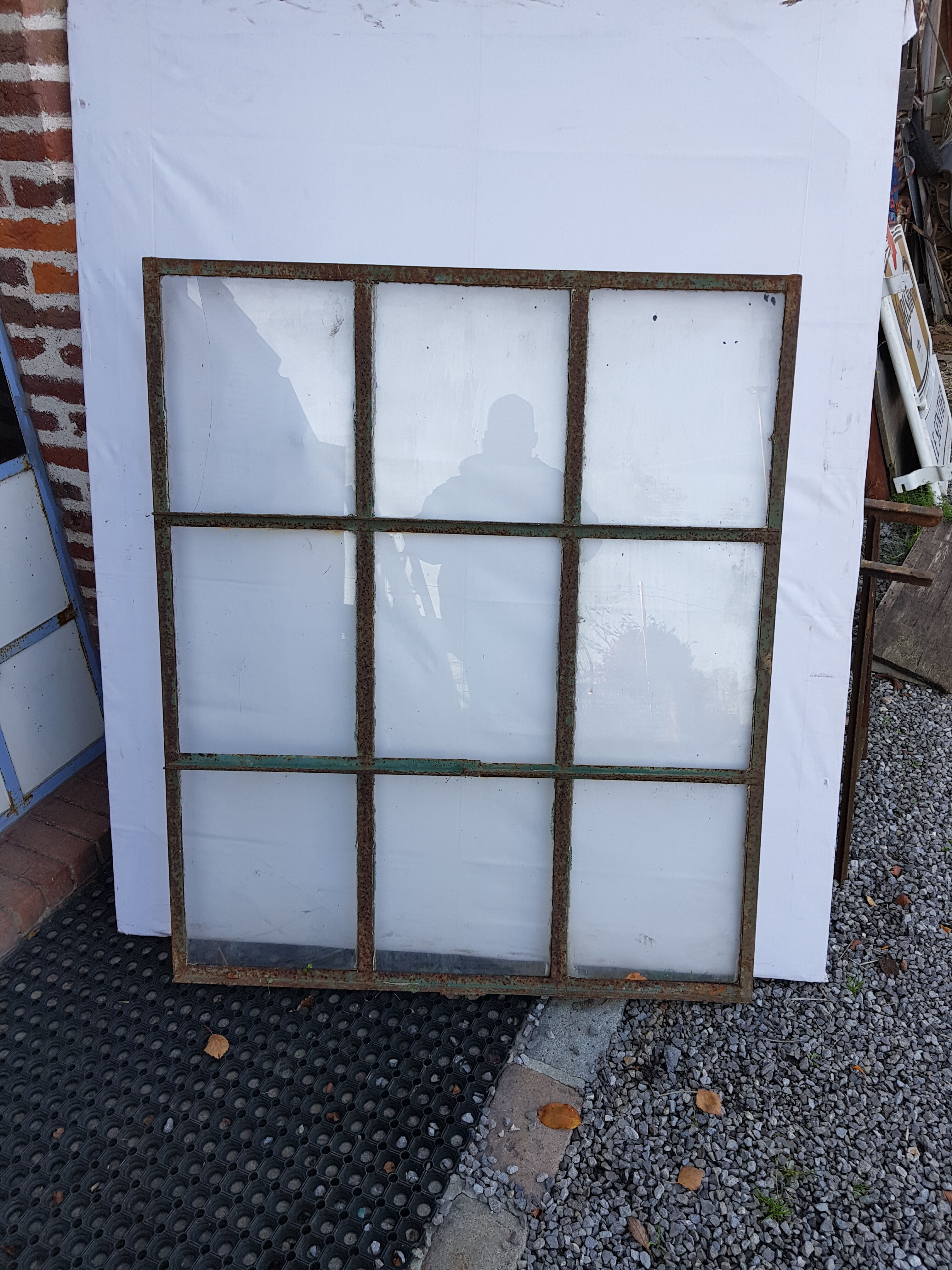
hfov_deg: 53.1
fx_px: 953
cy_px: 635
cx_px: 476
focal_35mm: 26
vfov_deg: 67.3
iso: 40
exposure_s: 1/260
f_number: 1.7
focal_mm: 4.2
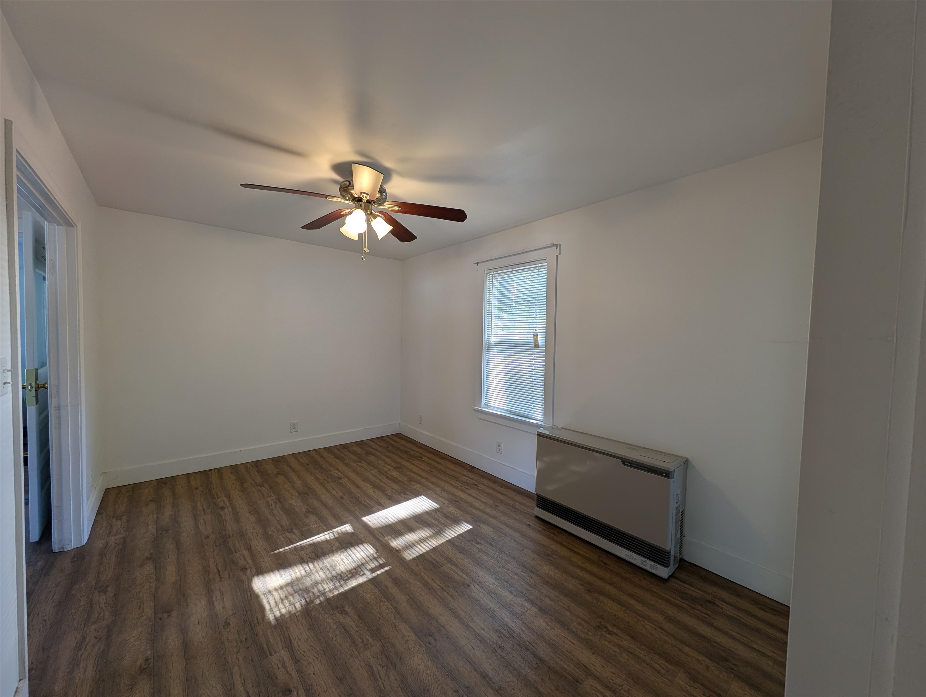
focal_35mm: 12
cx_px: 463
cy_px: 348
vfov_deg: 94.6
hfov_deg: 110.5
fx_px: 321
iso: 47
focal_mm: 2.23
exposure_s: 1/60
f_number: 1.95
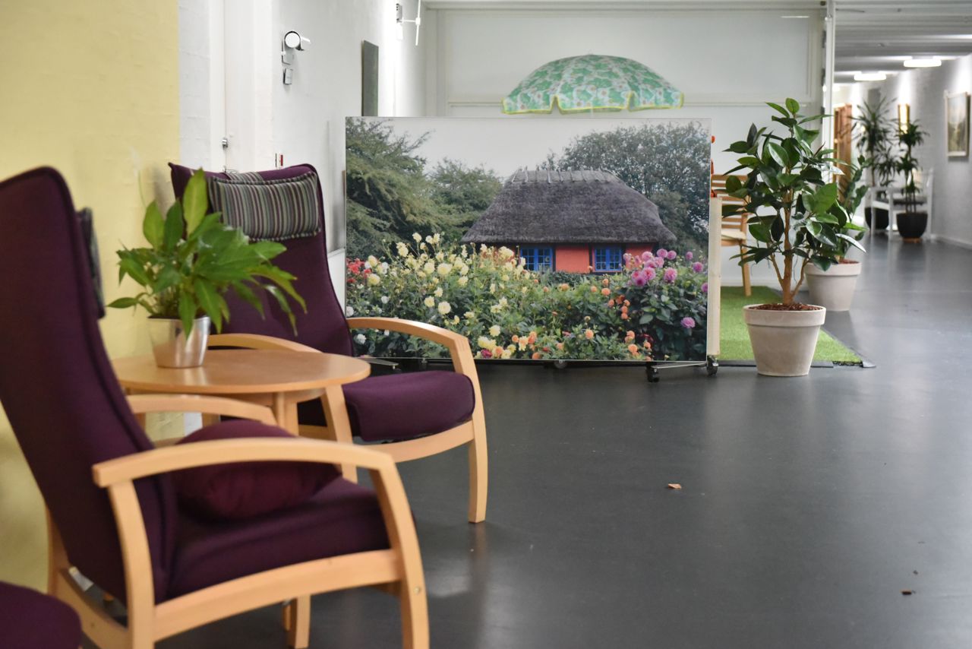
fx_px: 1620
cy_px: 324
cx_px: 486
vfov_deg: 22.6
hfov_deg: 33.4
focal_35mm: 60
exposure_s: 1/1600
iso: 12800
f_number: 3.5
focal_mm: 60
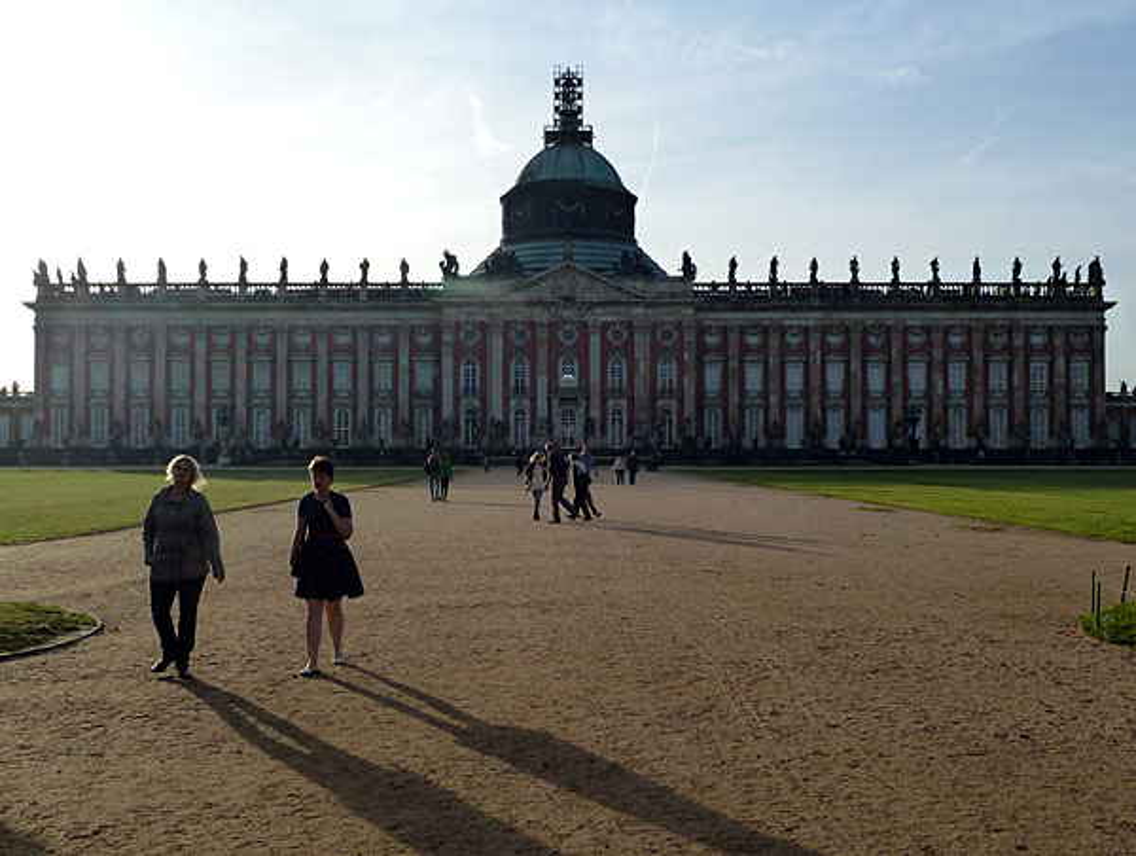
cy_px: 428
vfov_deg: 38.8
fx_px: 1216
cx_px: 568
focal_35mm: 37
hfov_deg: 50.1
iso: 125
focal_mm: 6.1
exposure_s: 1/400
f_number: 5
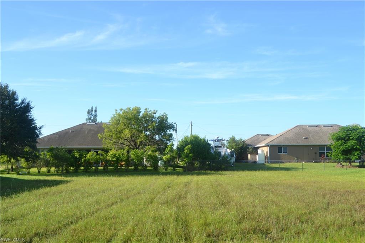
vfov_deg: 34.2
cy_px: 122
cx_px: 182
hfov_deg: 49.6
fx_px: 395
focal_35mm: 39
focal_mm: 26
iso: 100
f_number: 7.1
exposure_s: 1/160
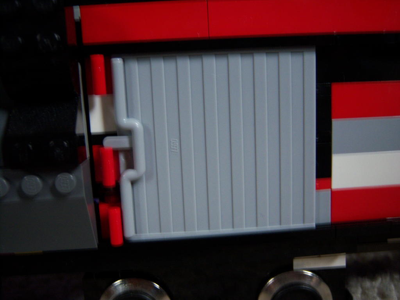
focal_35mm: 36
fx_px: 416
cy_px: 150
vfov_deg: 39.7
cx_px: 200
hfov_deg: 51.4
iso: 160
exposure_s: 1/8
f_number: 2.8
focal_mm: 7.5
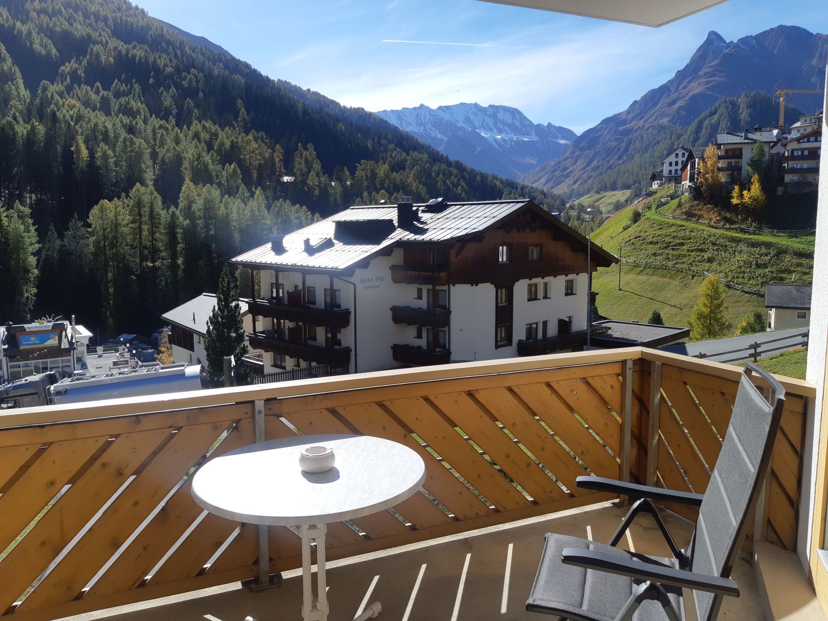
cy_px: 310
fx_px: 622
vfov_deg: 53.1
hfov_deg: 67.3
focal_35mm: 26
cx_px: 414
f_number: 1.7
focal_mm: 3.93
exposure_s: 1/522
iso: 40
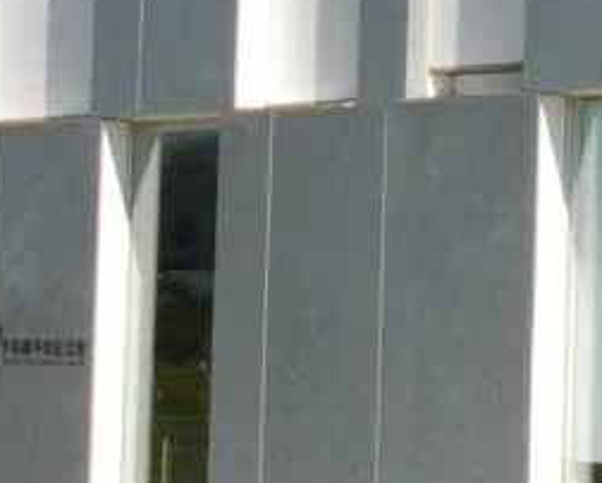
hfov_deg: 9.6
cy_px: -93
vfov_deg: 7.8
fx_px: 3530
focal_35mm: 198
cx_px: 769
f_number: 5.5
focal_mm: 5.7
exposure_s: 1/640
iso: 100
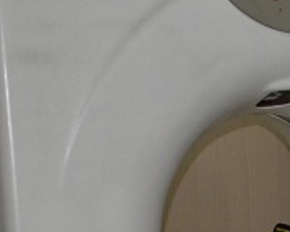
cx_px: 456
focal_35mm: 144
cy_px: 265
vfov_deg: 10.6
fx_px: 1237
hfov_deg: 12.6
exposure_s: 1/80
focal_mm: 18
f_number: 4.5
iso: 800
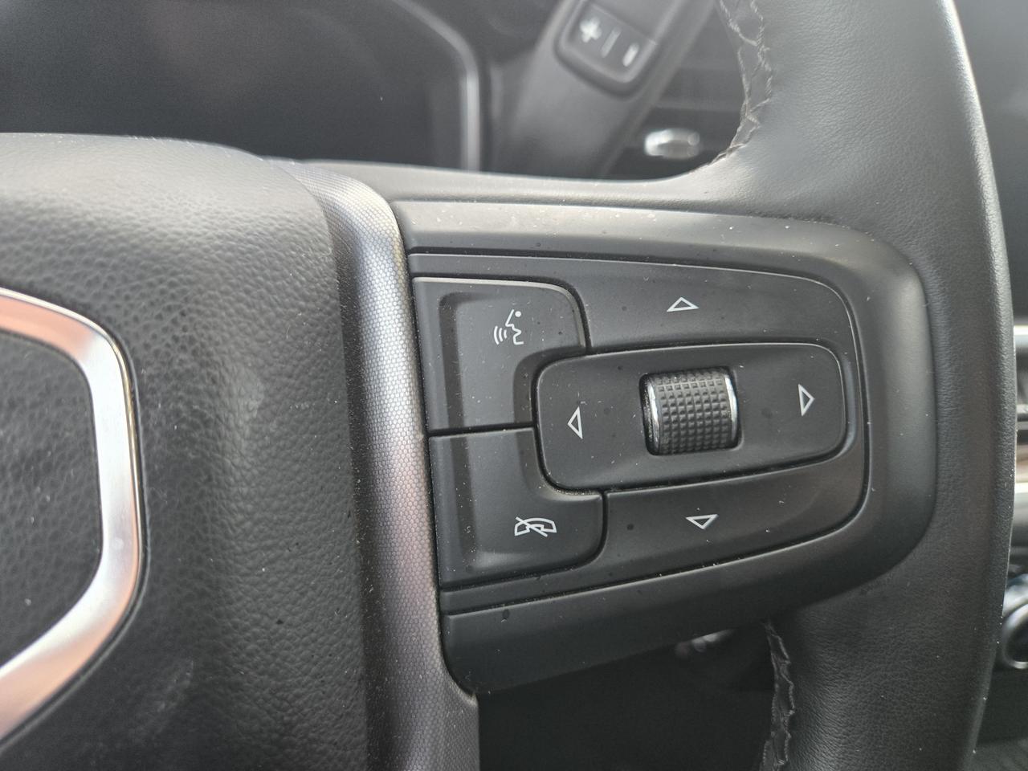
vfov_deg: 58.9
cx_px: 514
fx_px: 683
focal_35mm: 23
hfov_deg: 73.9
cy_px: 386
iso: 160
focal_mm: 5.4
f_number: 1.8
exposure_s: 1/100
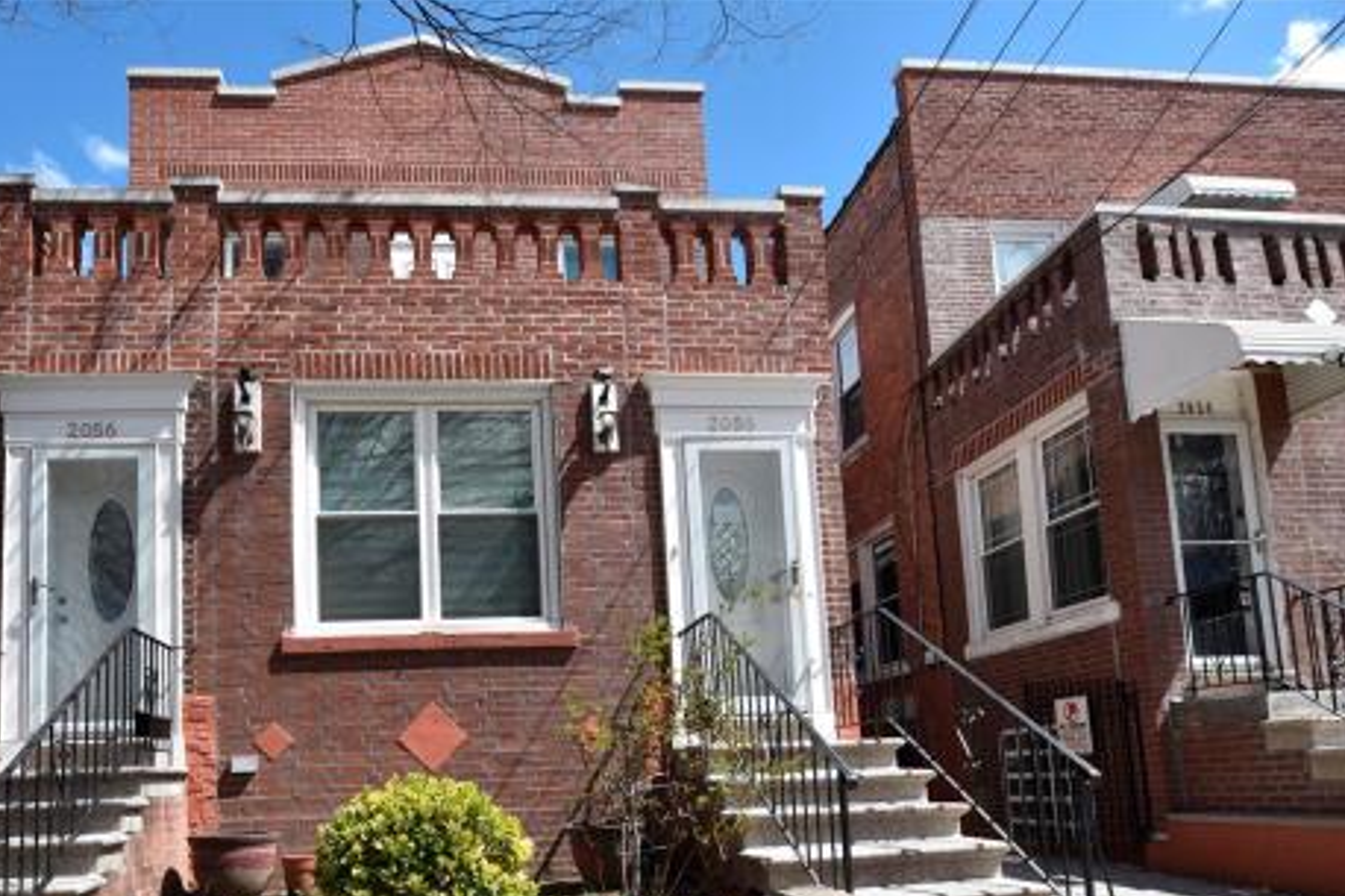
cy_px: 702
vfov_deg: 53.8
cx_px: 526
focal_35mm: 22
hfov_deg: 77.5
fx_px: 822
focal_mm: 14
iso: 200
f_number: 9
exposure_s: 1/320
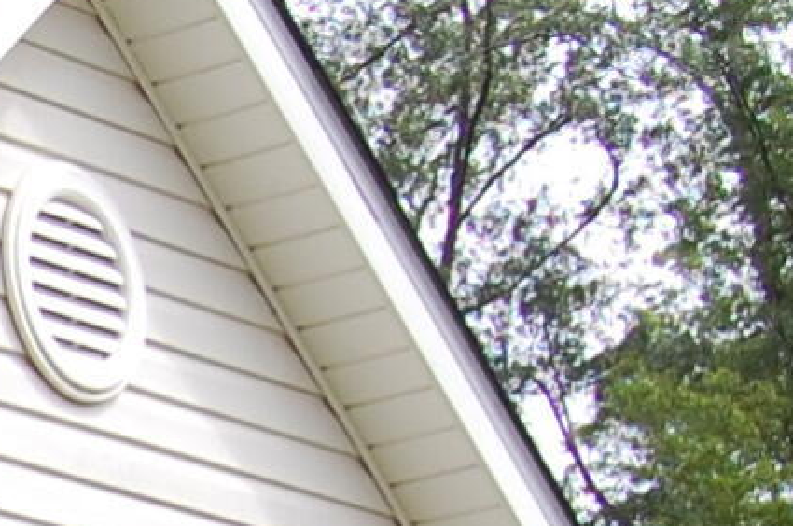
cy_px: 1280
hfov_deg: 8.0
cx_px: -1319
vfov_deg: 5.7
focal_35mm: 233
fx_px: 5125
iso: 200
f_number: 8
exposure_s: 1/250
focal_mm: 22
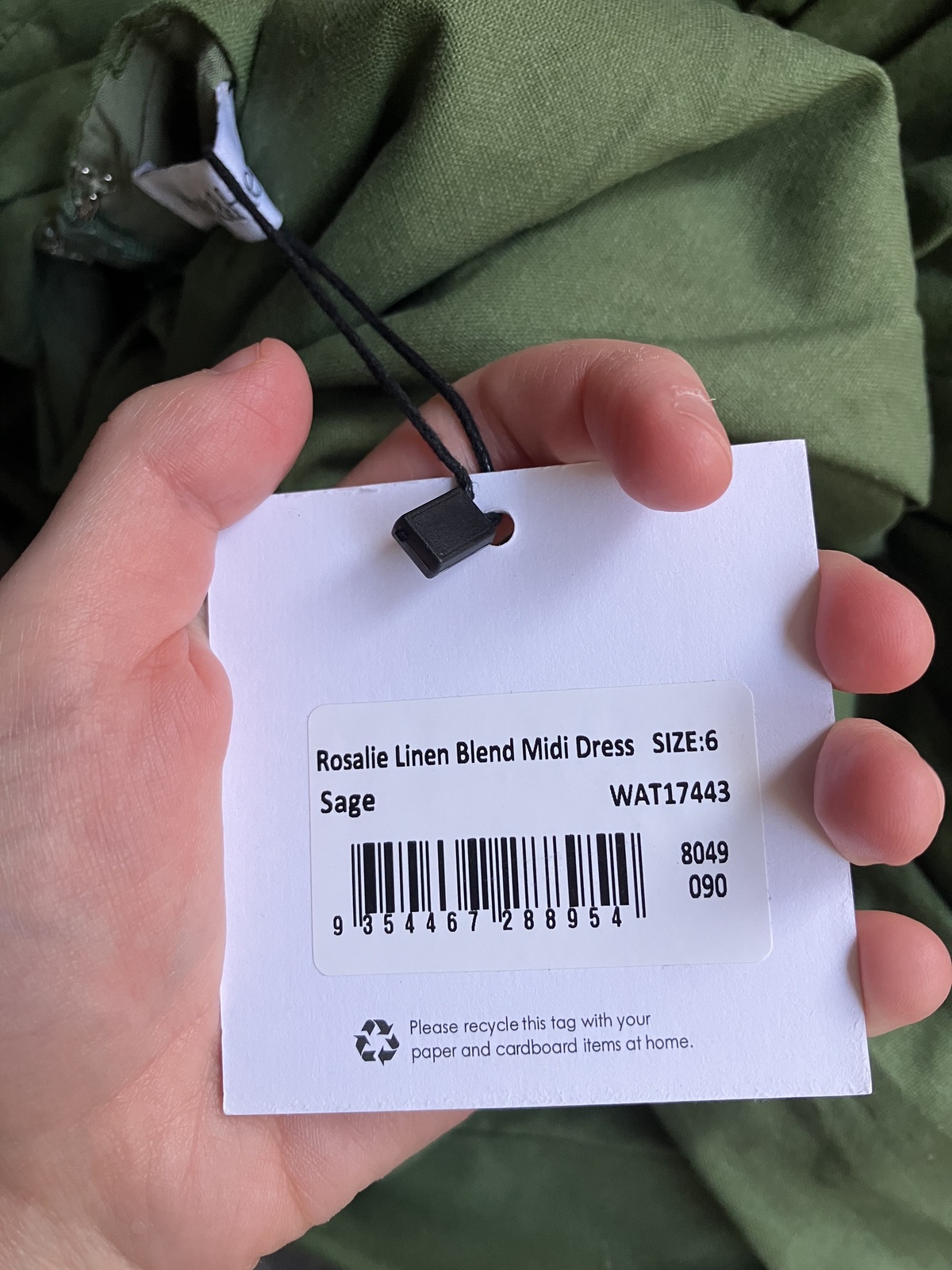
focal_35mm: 28
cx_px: 476
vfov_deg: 63.4
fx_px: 1027
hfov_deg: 49.7
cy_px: 635
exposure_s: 1/60
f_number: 1.8
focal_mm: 3.99
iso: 125
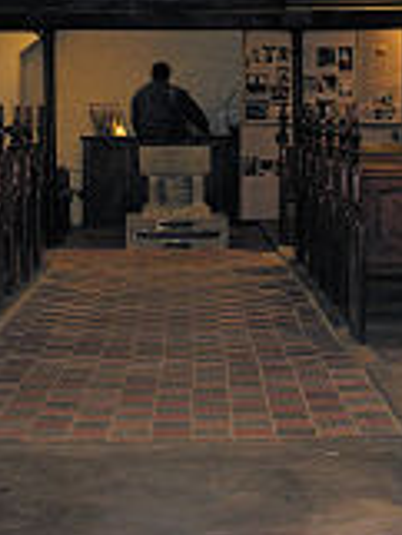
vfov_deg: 19.2
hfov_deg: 14.8
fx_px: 1546
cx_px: 115
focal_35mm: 100
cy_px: 37
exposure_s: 1/29.5
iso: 50
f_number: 2.8
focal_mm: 8.9
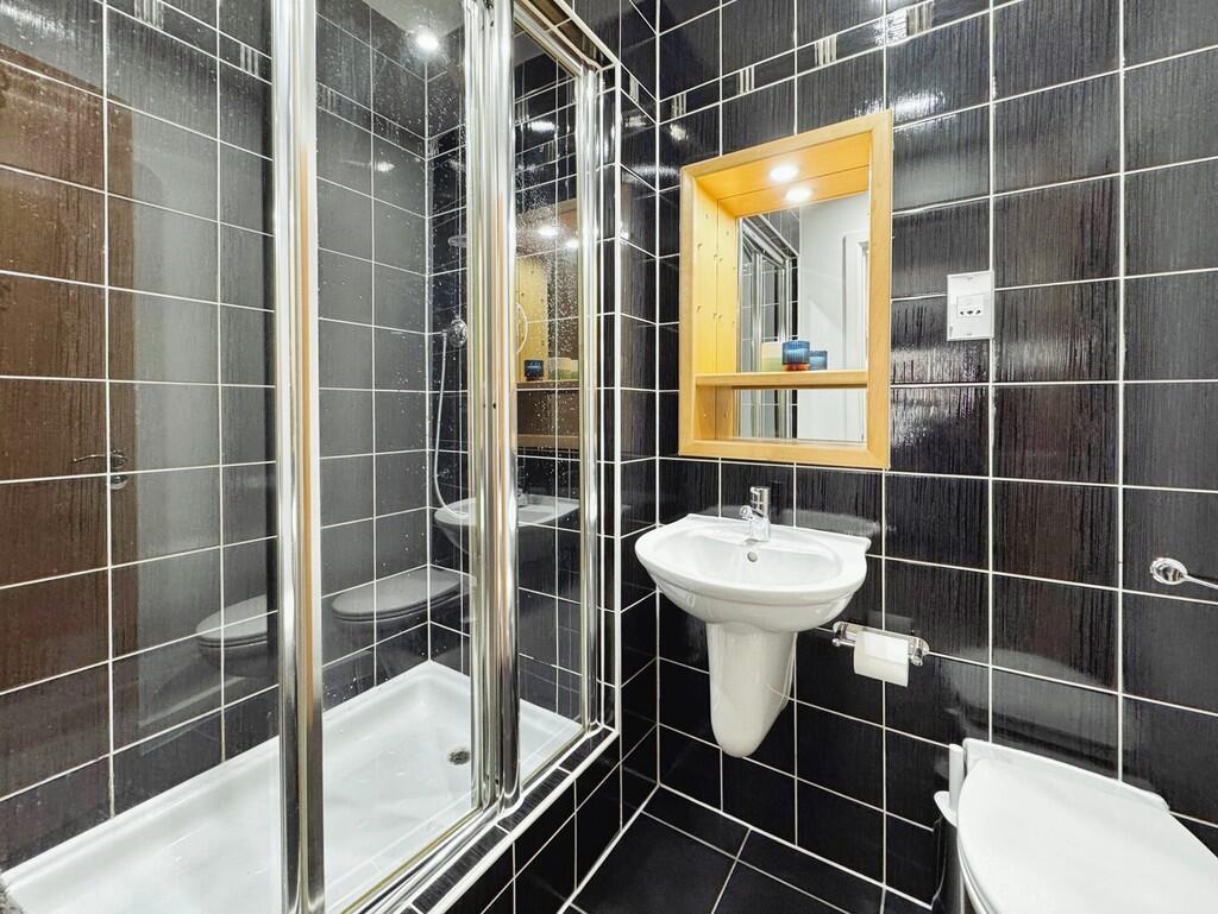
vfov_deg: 85.7
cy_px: 457
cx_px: 609
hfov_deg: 102.0
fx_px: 493
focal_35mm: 14
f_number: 2.2
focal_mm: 2.22
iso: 250
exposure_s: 1/50
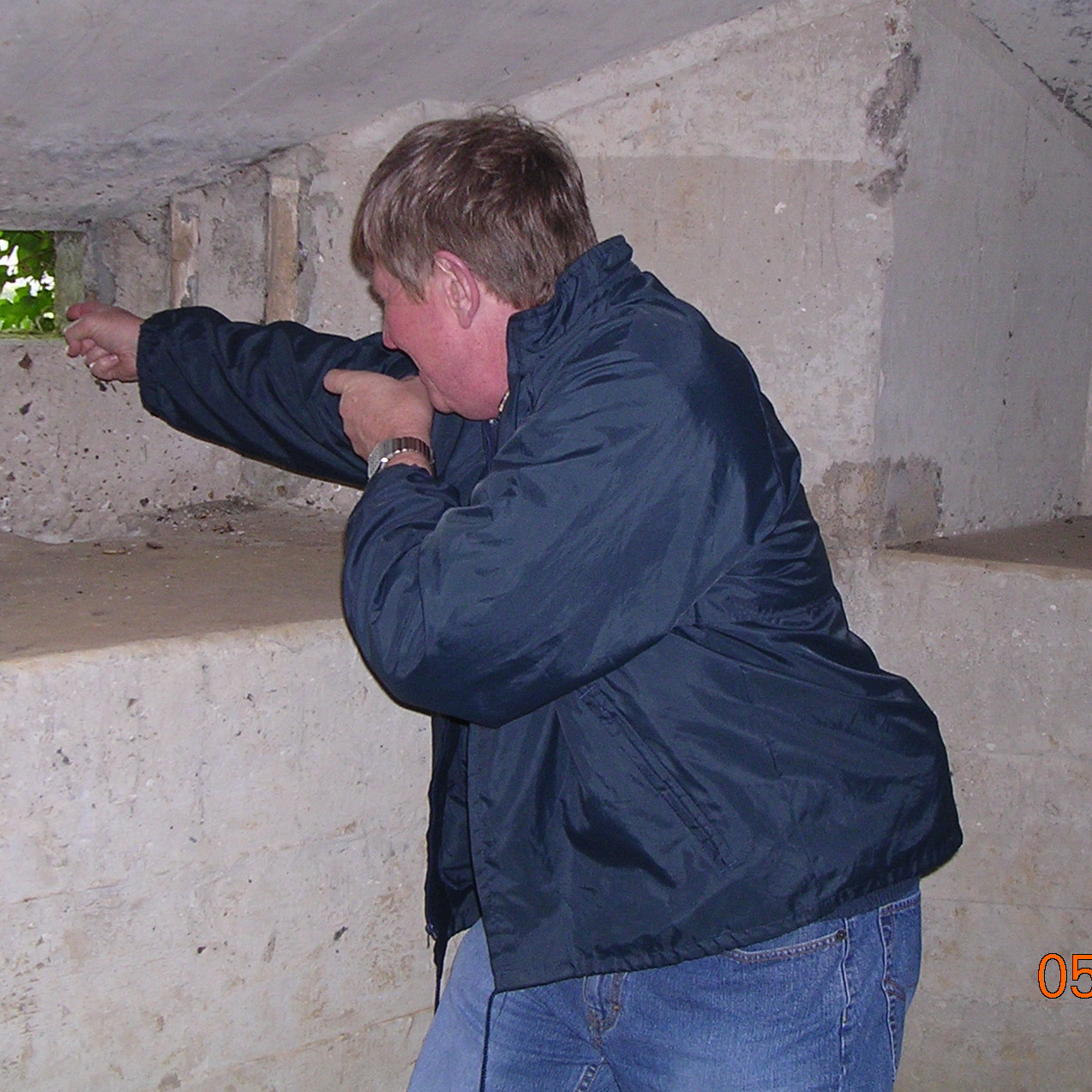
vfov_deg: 31.6
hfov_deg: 31.6
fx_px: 1927
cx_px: 570
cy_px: 455
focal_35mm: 54
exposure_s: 1/60.1
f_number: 2.8
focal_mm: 5.8
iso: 163
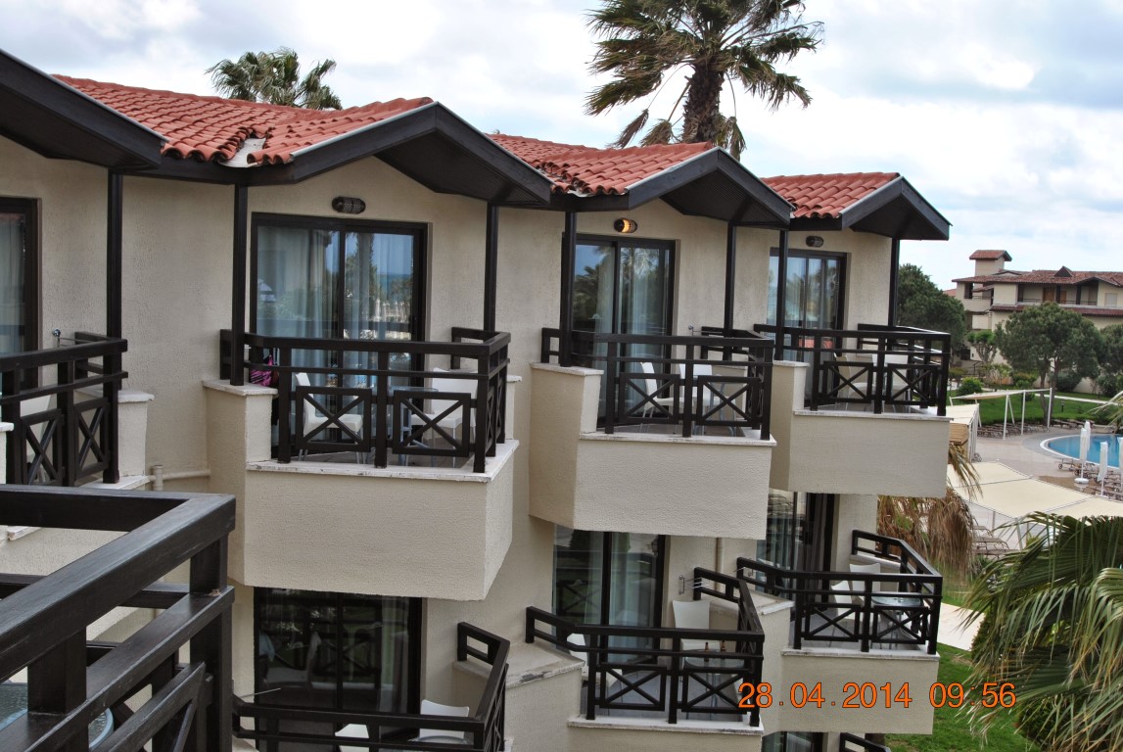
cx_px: 562
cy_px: 376
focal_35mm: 36
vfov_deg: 37.0
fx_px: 1124
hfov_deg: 53.1
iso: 100
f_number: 8
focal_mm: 24
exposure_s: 1/200
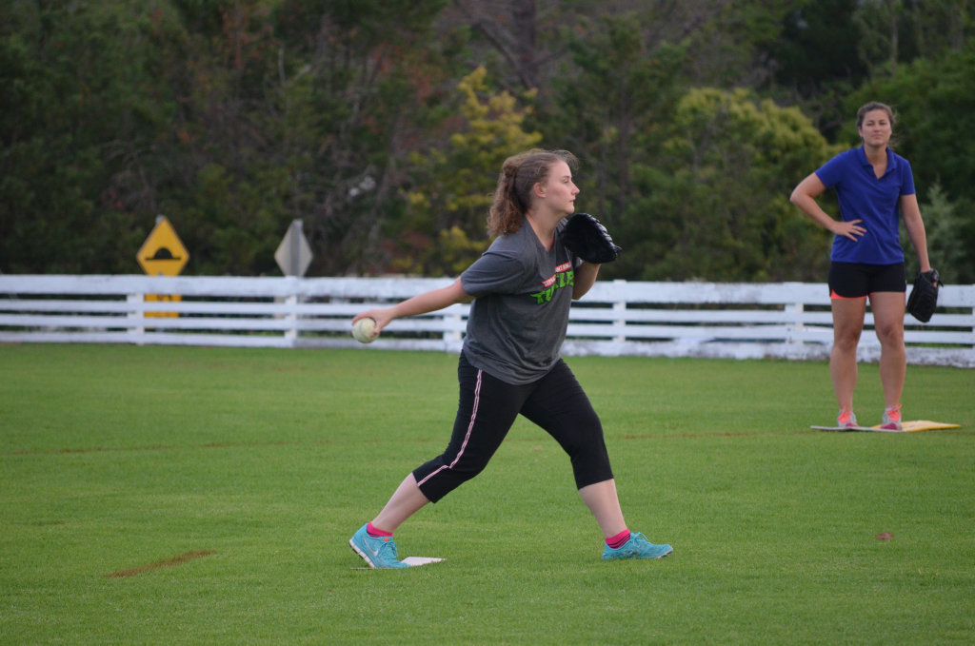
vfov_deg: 4.6
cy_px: 323
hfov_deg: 6.9
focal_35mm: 300
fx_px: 8111
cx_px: 488
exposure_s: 1/500
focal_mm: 200
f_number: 5.6
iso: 1250
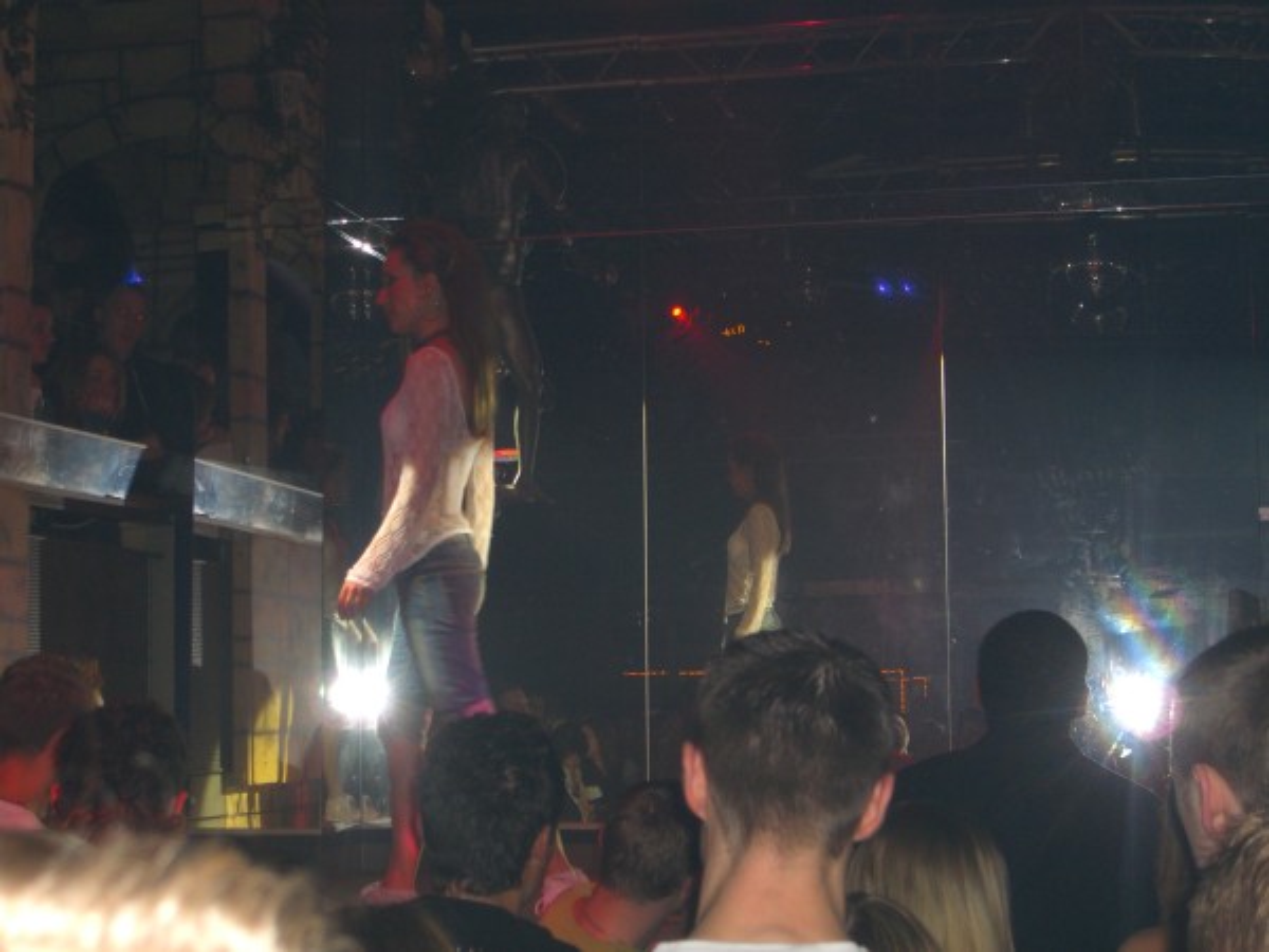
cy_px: 476
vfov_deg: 21.6
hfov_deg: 28.6
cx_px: 634
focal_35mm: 68
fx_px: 2493
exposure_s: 1/60
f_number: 4
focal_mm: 14.2
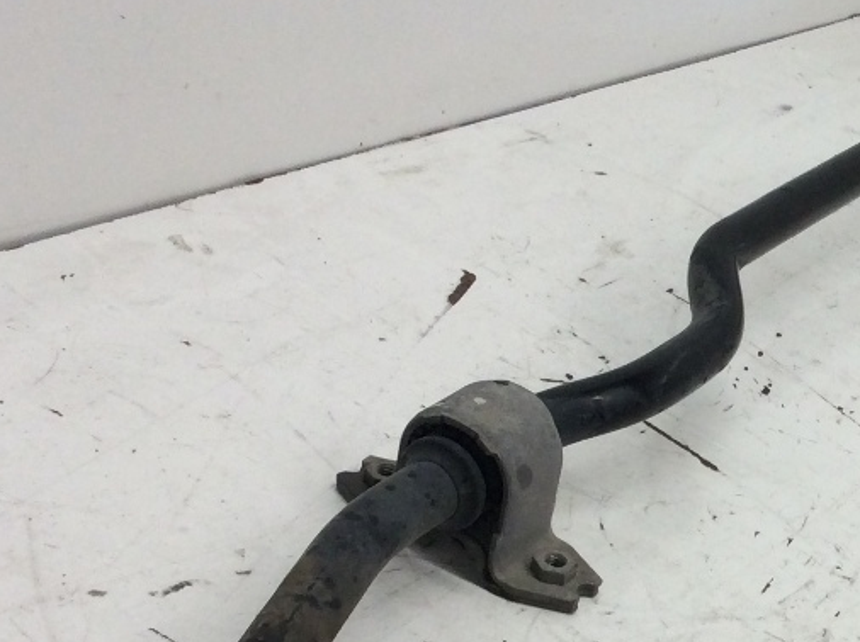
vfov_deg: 18.0
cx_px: 809
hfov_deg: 23.4
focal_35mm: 81
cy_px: 535
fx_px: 2010
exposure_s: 1/120
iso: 64
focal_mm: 3.3
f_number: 2.4
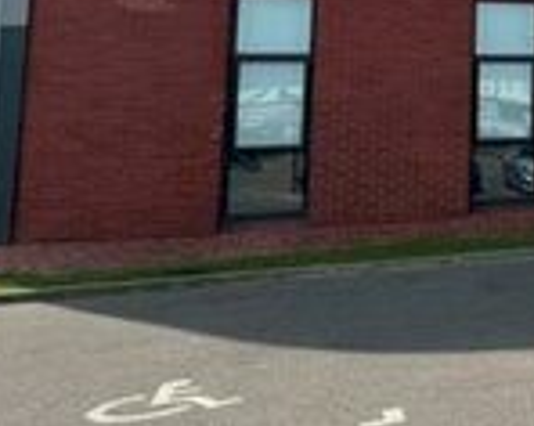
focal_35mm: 60
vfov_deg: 24.2
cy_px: 2
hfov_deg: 21.9
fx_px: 947
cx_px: 924
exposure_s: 1/435
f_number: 1.8
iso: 32
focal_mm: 1.57
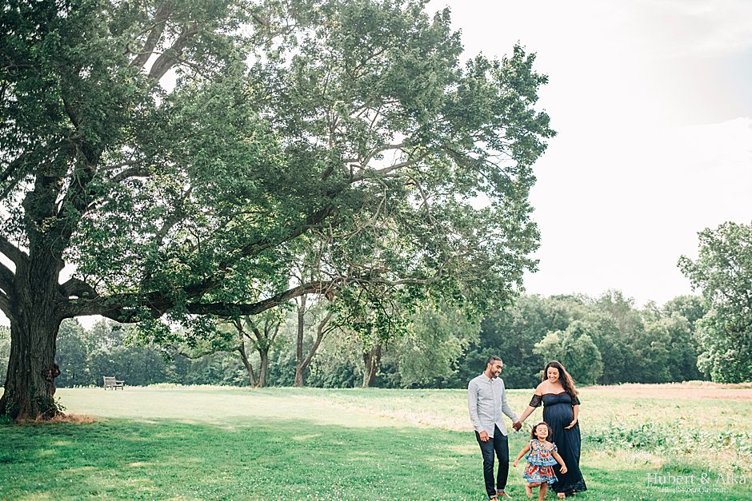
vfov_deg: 37.9
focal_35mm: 35
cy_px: 250
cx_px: 376
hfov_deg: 54.4
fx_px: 731
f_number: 1.8
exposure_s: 1/2000
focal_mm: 35
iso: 250
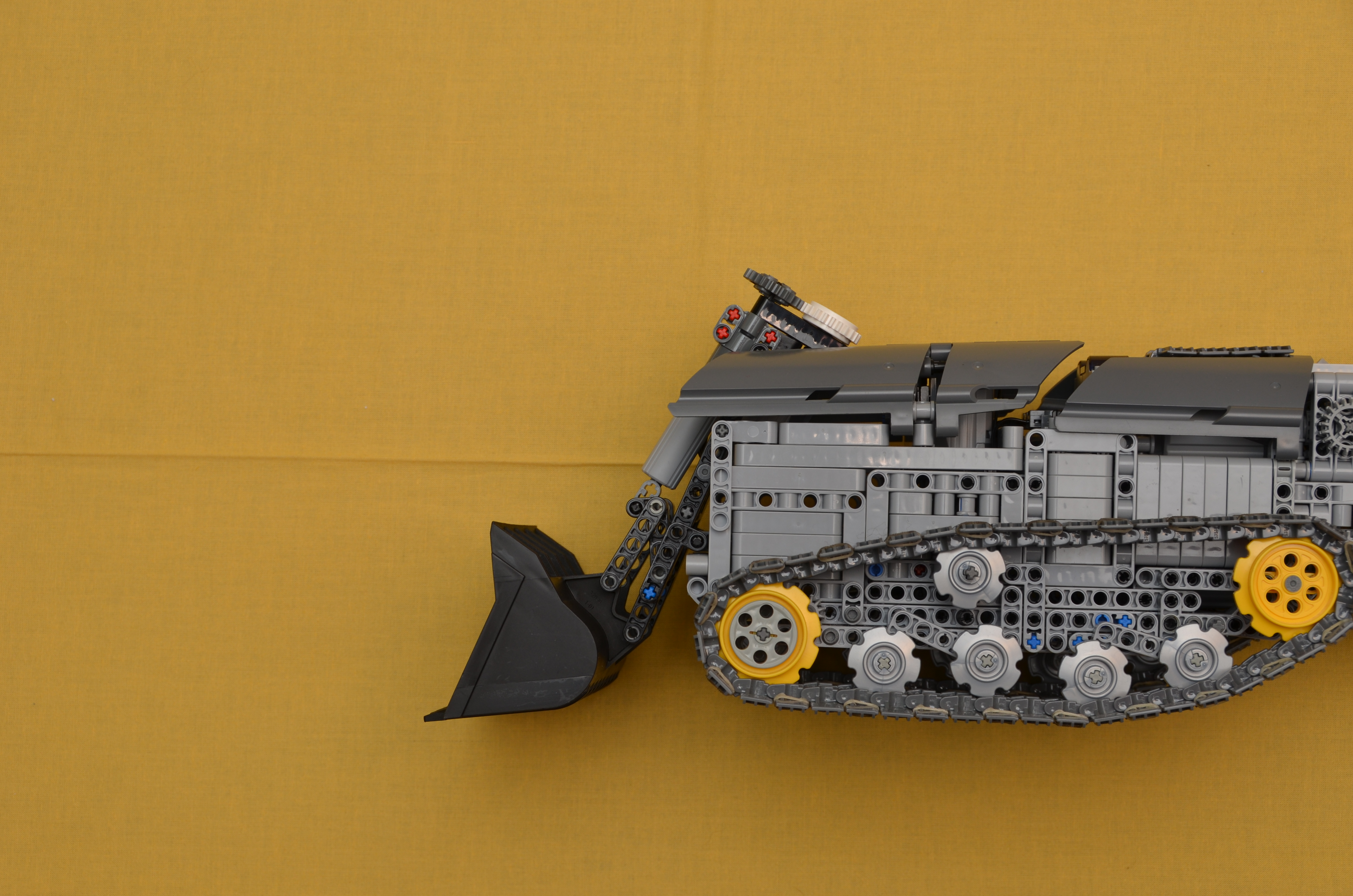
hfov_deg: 26.0
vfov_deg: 17.4
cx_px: 676
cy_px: 448
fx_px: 2925
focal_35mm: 78
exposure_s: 1/60
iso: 100
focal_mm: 52
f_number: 8
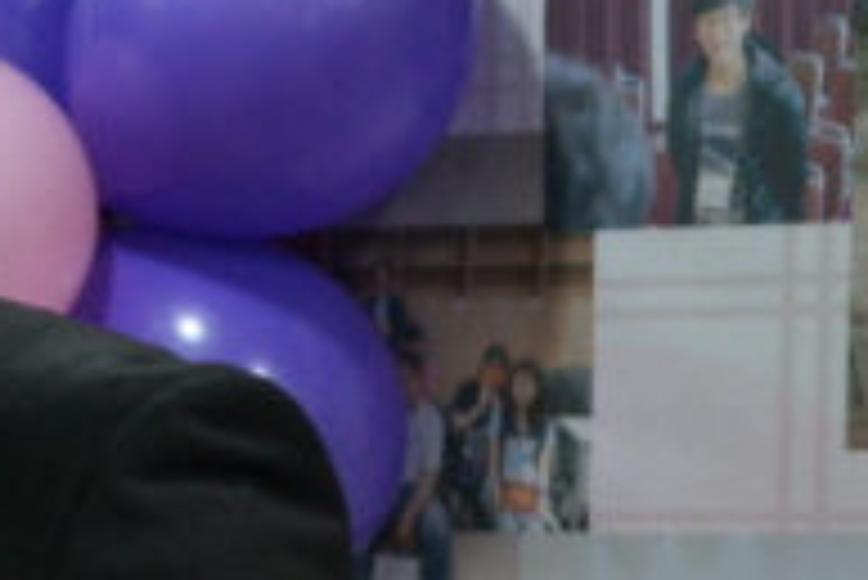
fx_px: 7623
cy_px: 578
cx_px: -594
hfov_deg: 6.4
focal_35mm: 316
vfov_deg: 4.4
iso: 800
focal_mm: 55
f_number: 5.6
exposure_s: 1/40
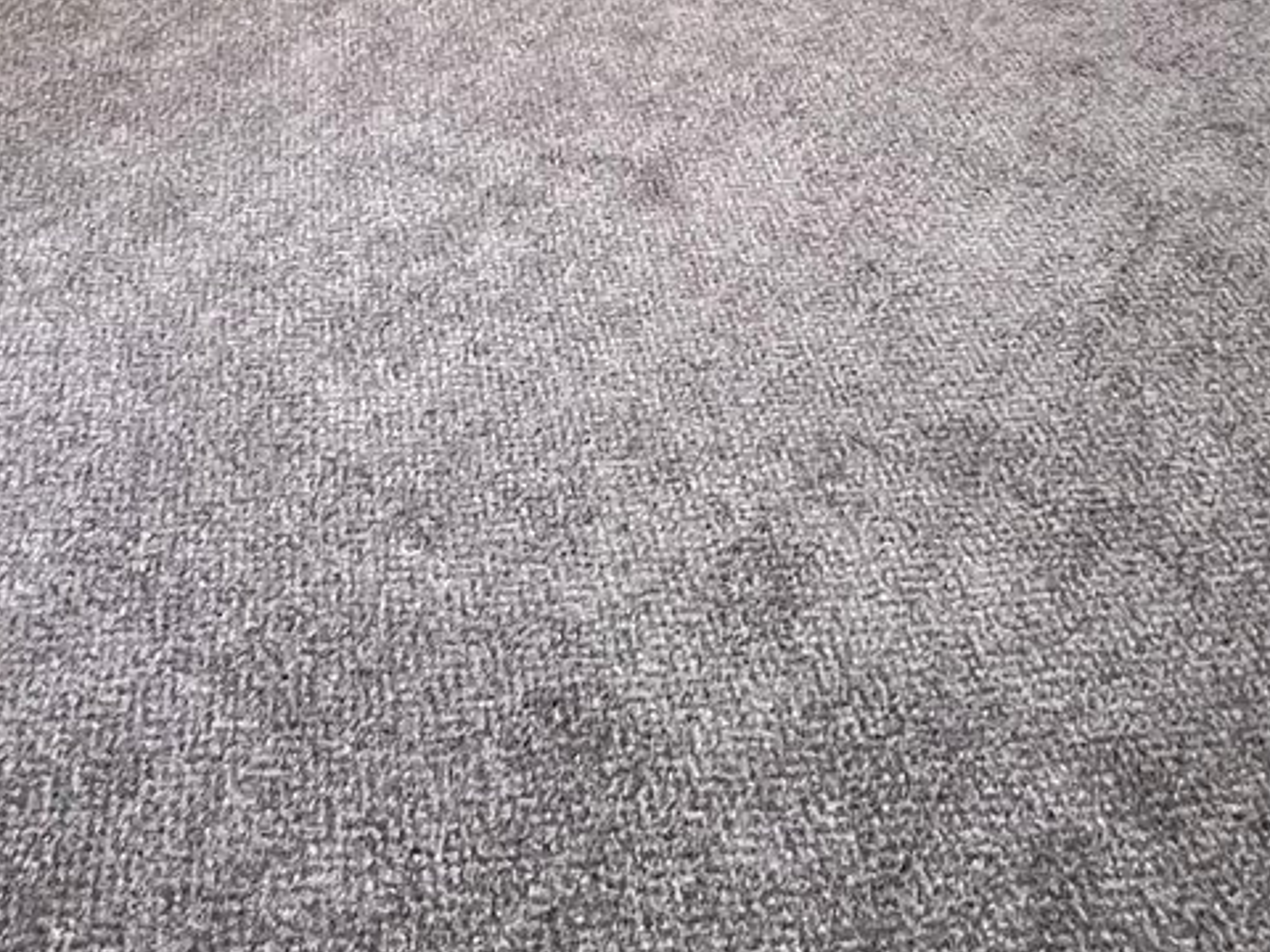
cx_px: 560
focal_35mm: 41
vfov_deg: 26.8
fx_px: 1504
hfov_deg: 45.7
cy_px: -416
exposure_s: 1/60
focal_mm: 1.57
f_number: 1.8
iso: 500
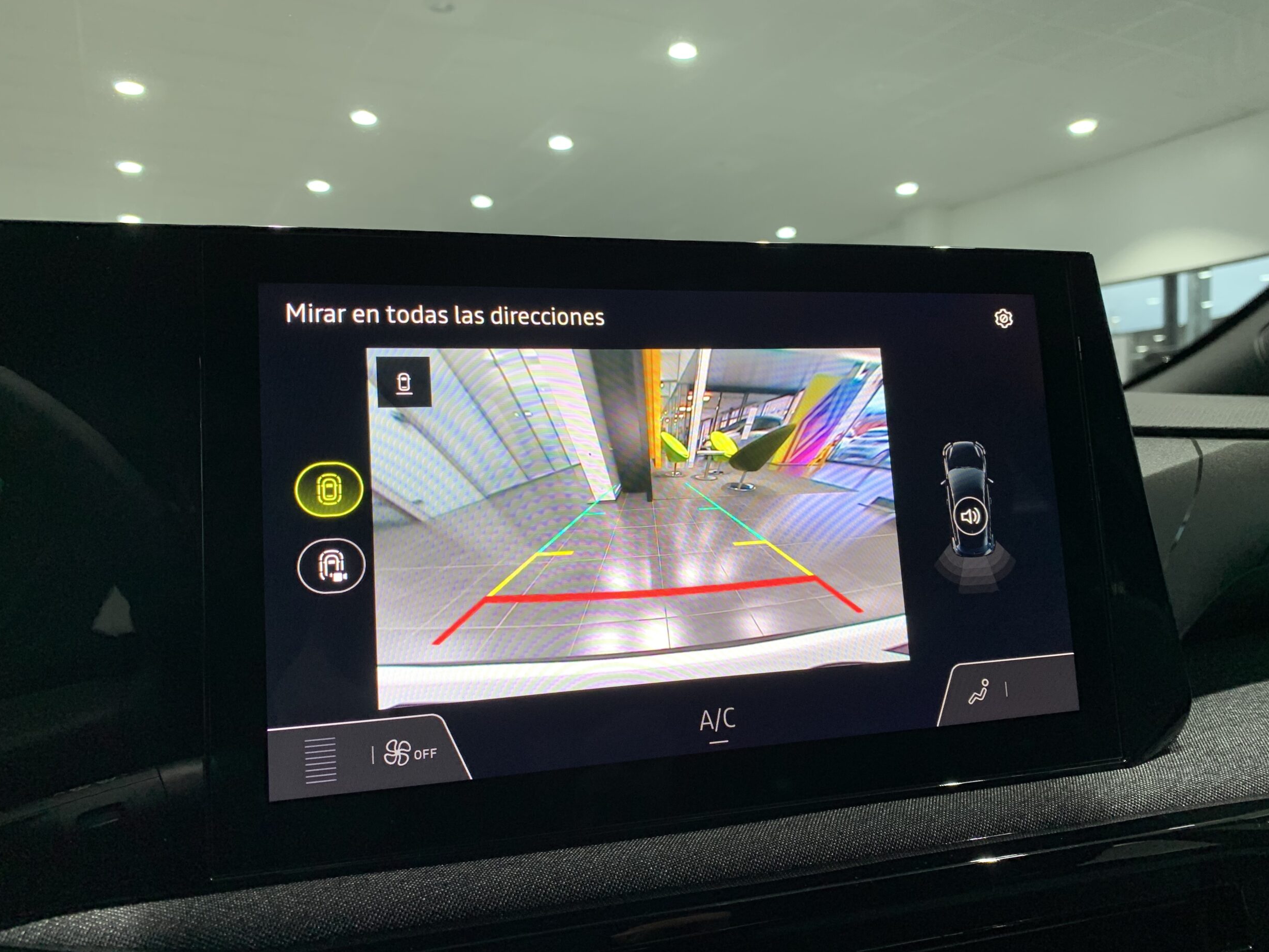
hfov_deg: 65.3
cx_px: 656
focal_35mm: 27
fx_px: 990
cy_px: 465
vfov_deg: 51.4
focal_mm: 4.25
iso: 64
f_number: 1.8
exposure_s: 1/50
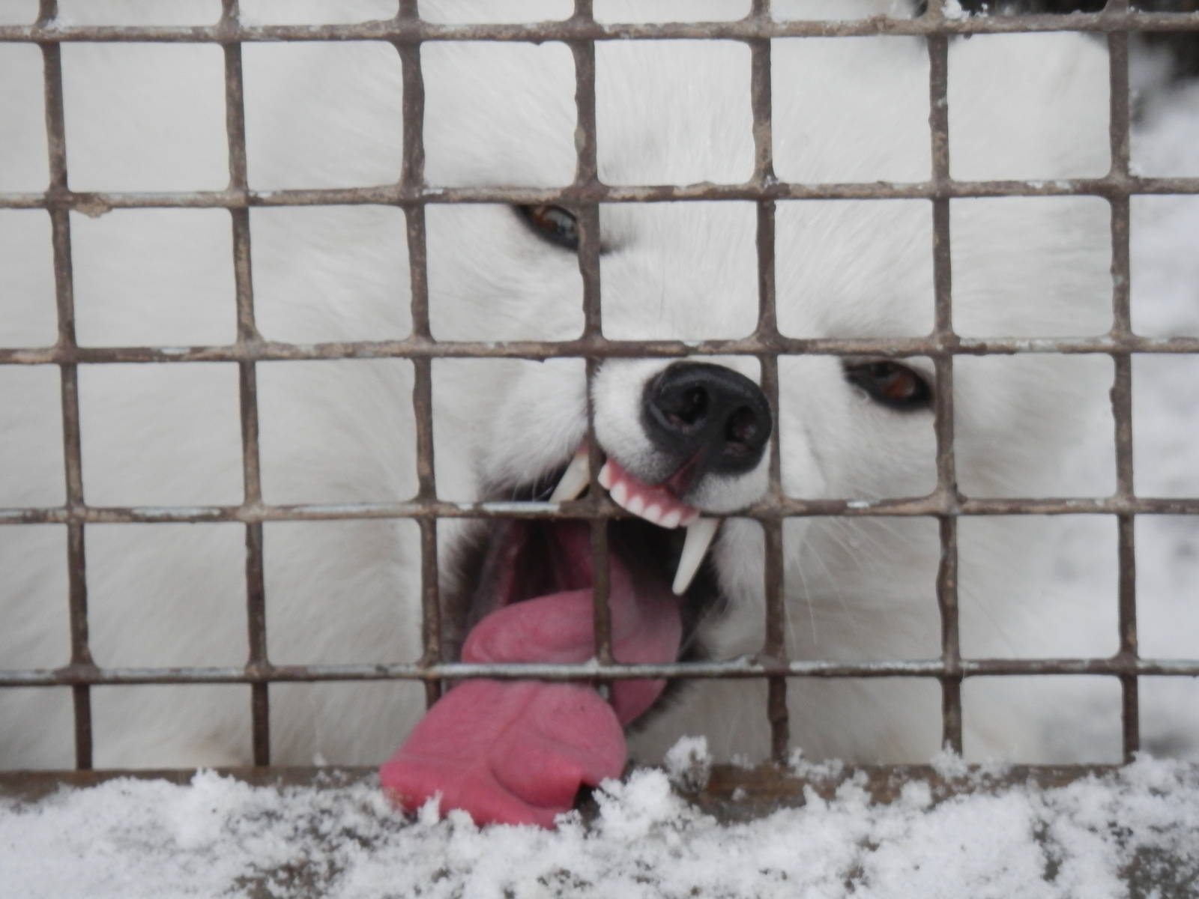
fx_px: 17319
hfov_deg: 4.0
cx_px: 600
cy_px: 450
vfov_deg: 3.0
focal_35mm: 500
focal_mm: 90
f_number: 6.9
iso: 200
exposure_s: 1/50
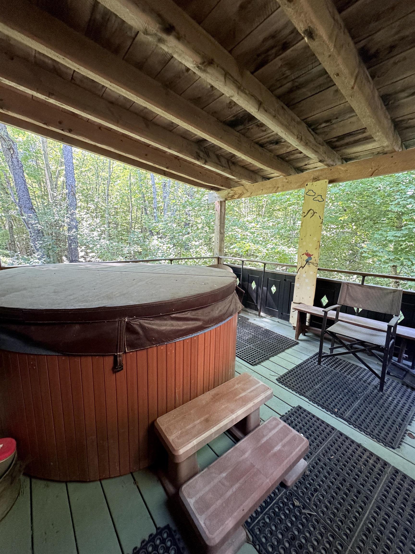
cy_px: 277
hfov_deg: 85.7
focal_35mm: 14
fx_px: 224
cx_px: 208
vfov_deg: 102.1
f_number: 2.2
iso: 320
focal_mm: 2.22
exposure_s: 1/99
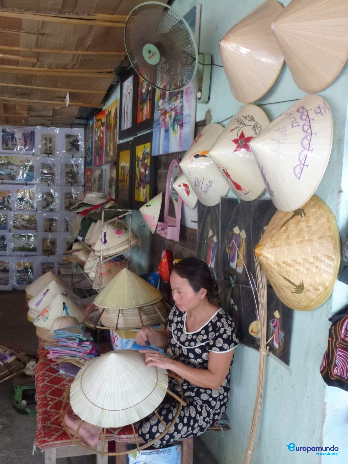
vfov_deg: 55.4
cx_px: 174
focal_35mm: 33
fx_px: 442
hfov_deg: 42.9
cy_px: 232
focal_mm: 5.9
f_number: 3.6
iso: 320
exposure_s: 1/60
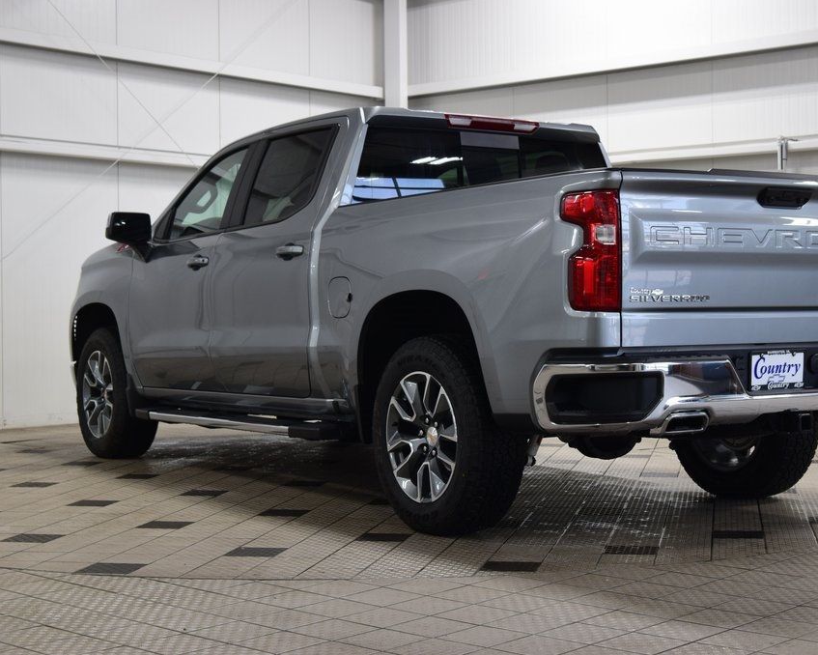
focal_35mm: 60
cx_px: 494
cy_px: 328
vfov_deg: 25.6
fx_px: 1442
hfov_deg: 31.6
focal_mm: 35
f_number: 6.3
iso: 400
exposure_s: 1/20
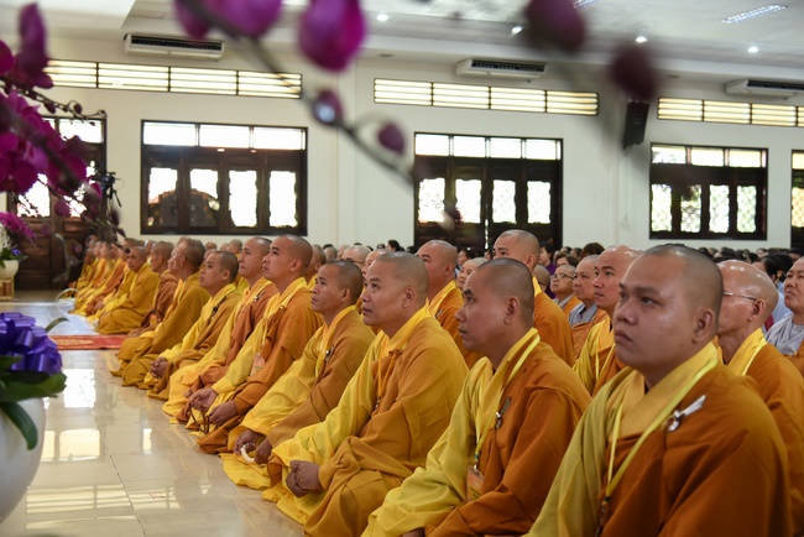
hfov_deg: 42.7
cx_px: 402
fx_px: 1028
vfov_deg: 29.3
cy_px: 268
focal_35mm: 46
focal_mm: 46
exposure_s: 1/50
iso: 1000
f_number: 4
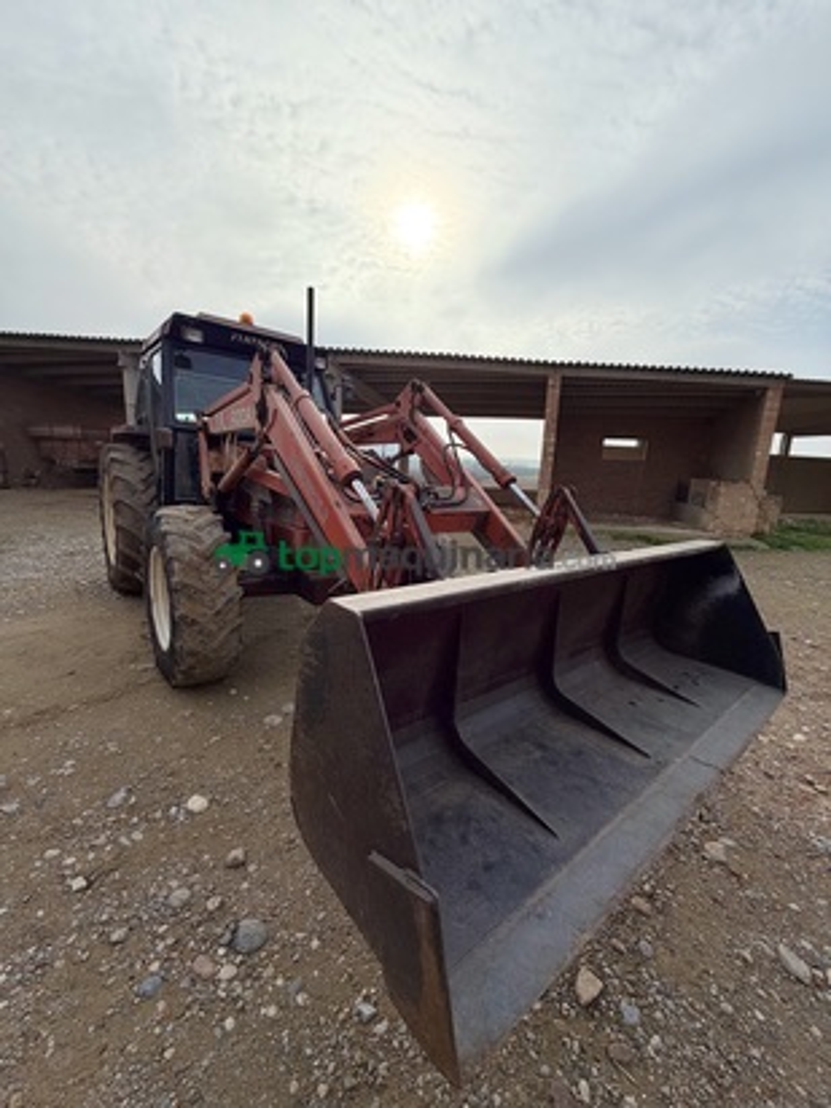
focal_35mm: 14
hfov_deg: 85.7
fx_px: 448
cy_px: 554
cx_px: 416
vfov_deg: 102.1
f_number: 2.2
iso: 20
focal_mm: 2.22
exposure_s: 1/2092
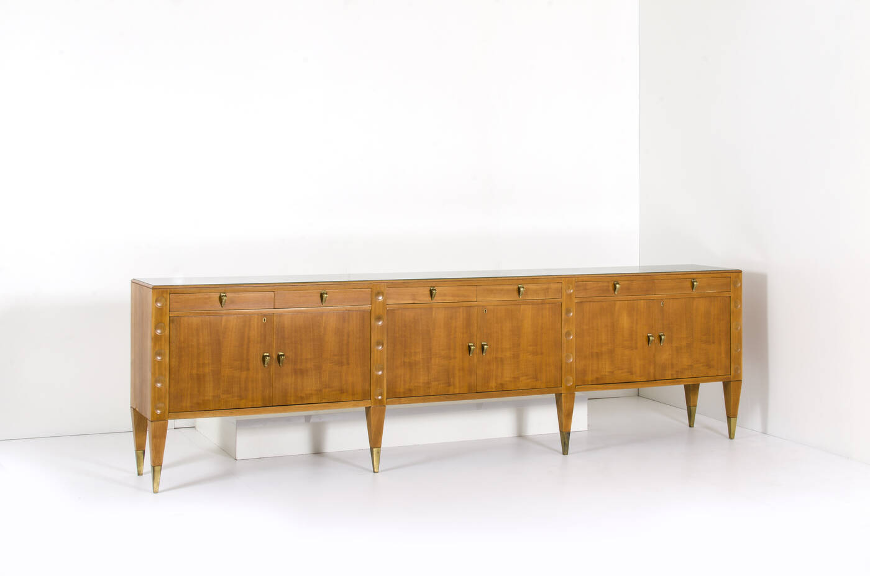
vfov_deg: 25.6
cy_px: 288
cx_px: 435
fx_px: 1266
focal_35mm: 52
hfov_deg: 37.9
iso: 100
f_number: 16
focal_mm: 35
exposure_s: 1/160
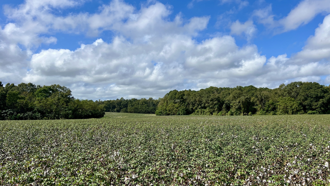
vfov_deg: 40.1
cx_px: 166
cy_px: 106
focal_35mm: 29
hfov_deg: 66.1
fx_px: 254
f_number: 1.5
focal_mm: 5.7
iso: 50
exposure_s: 1/5882
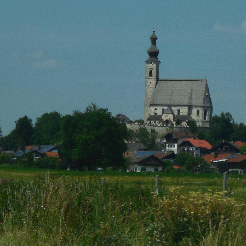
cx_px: 151
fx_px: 1978
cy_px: 94
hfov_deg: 7.1
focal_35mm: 246
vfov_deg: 7.1
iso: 125
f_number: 6.5
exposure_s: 1/640
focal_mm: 27.6
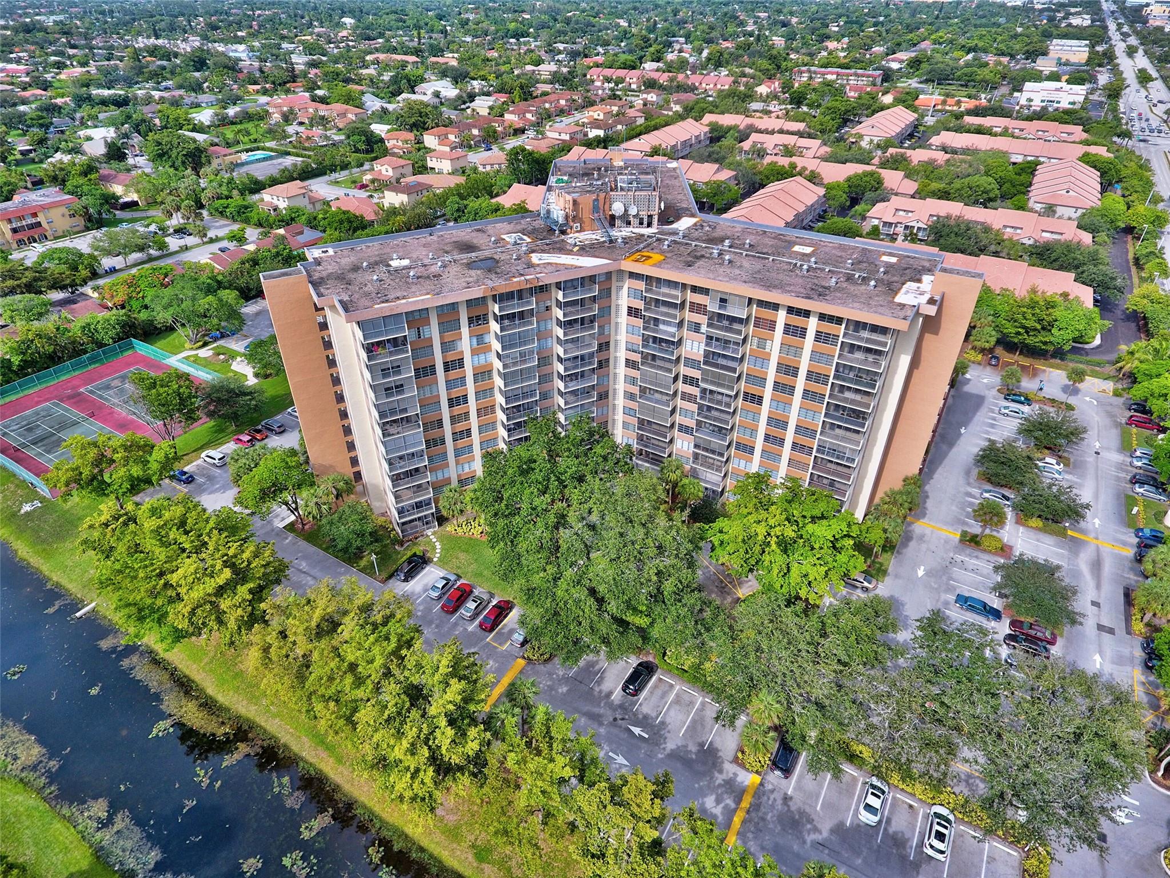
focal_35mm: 20
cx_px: 585
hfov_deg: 81.7
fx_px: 676
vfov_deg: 66.0
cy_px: 439
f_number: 2.8
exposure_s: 1/541
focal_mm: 3.6
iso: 100
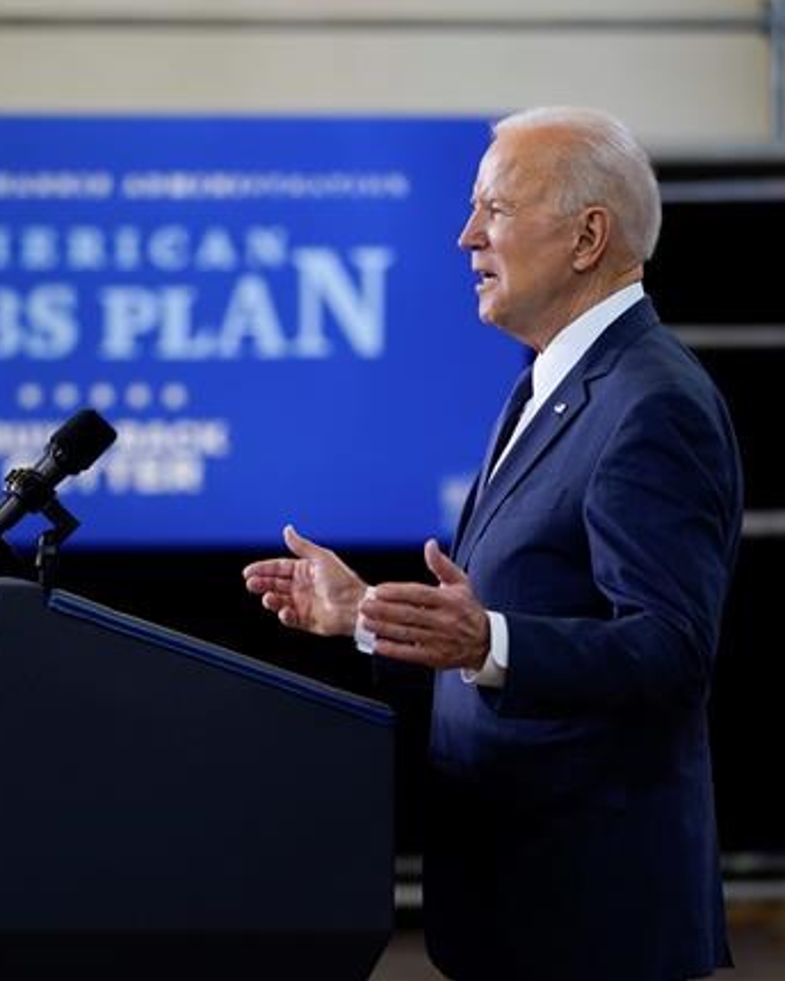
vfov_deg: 10.7
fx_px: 5227
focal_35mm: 180
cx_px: 217
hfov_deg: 8.6
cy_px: 492
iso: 1600
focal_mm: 127
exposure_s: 1/500
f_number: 2.8
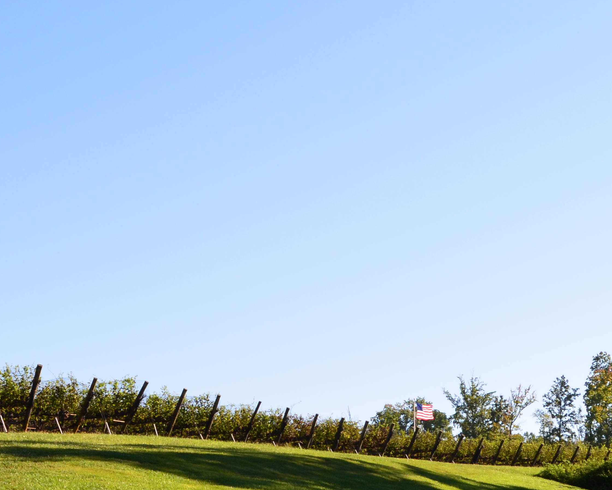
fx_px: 1449
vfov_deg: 18.9
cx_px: 419
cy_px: 421
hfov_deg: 23.7
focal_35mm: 80
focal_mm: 26
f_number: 10
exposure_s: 1/250
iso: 320
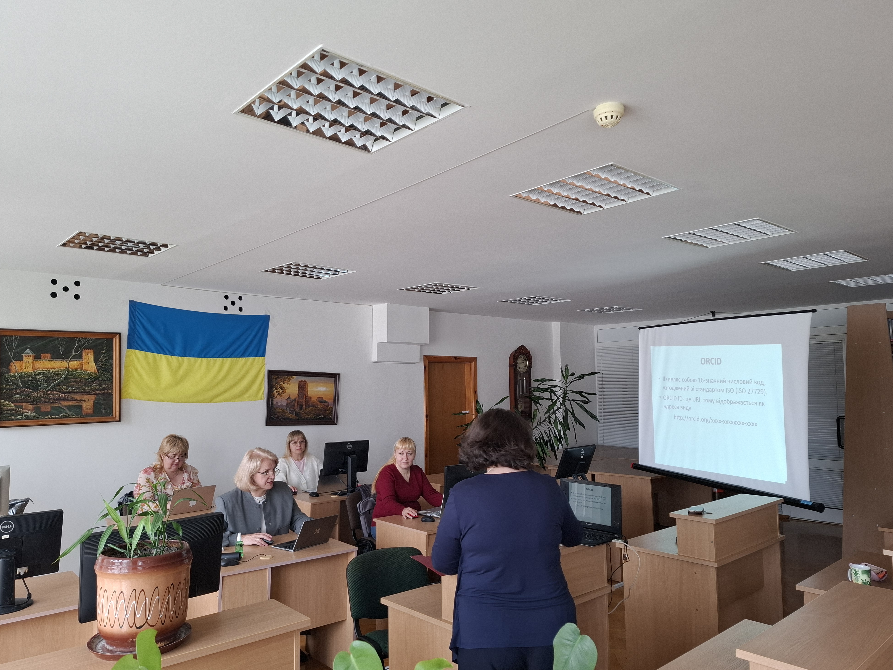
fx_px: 619
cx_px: 434
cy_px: 331
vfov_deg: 56.8
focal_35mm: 24
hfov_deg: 71.6
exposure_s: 1/100
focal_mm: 5.54
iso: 80
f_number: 1.8
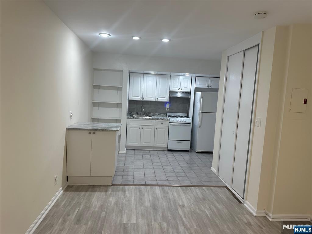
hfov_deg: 71.6
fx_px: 216
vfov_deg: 56.8
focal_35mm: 24
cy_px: 117
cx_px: 156
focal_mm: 6.86
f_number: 1.78
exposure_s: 1/120
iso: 160
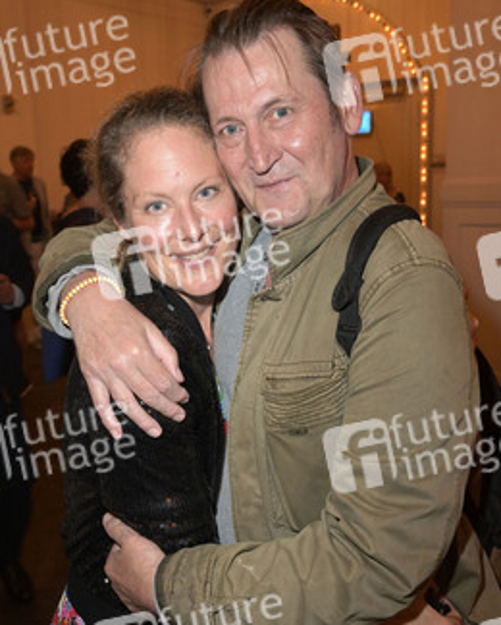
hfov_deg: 40.2
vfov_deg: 48.9
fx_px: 684
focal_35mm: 37
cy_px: 351
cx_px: 247
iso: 1600
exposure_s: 1/60
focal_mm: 32
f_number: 5.6
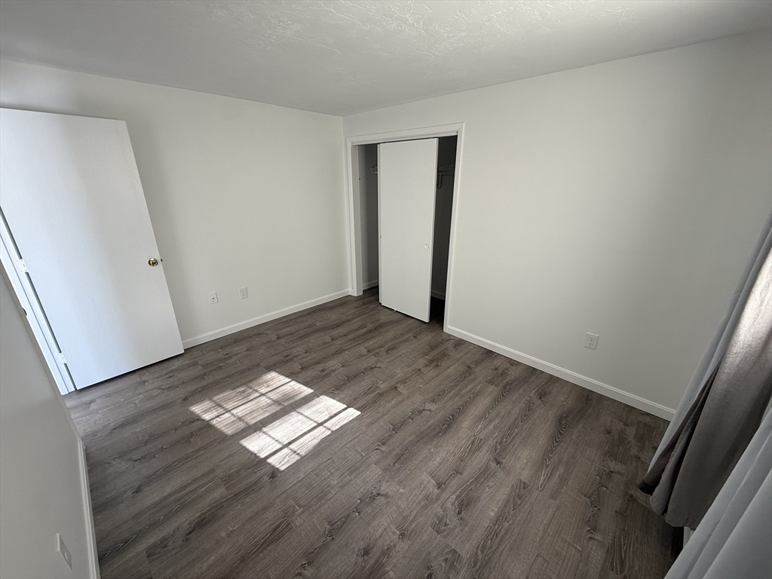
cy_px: 290
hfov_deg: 102.1
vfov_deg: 85.7
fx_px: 312
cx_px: 386
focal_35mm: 14
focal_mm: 2.22
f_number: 2.2
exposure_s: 1/99
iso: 80
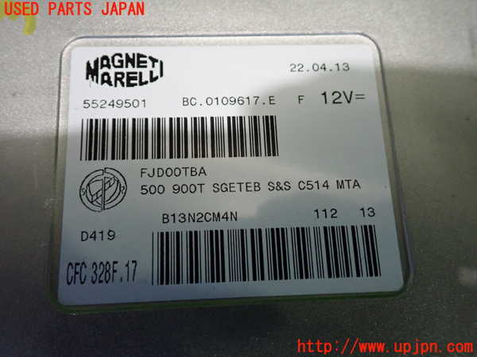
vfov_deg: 44.2
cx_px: 238
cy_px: 178
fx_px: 441
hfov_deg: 56.8
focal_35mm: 32
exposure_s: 1/40
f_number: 2.4
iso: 800
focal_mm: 5.79
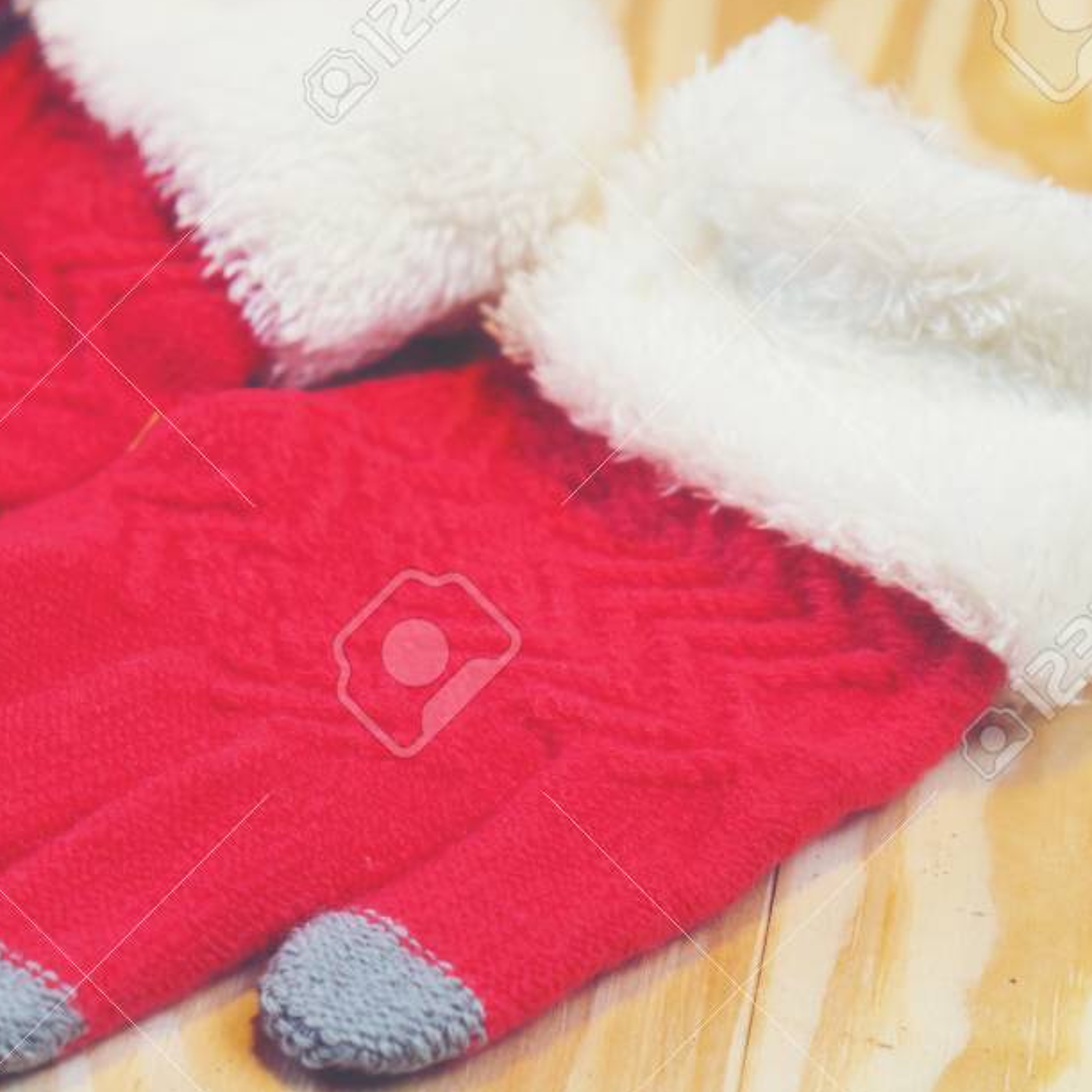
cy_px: 590
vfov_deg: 18.3
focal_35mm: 95
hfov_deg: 18.0
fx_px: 3387
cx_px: 84
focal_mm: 35
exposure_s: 1/60
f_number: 4
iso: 160
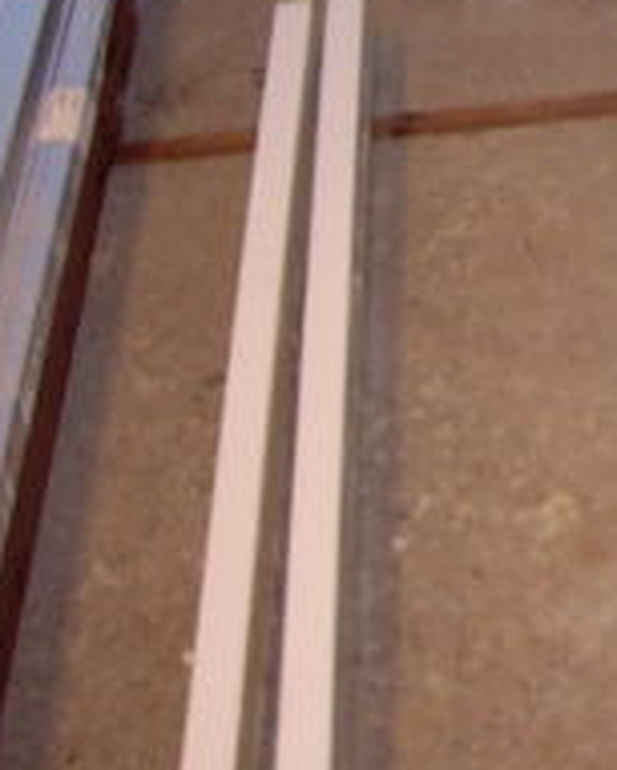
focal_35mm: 124
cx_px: 1117
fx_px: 2828
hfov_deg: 11.5
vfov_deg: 15.0
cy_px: -157
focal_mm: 6.2
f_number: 2.7
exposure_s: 1/40
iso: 200
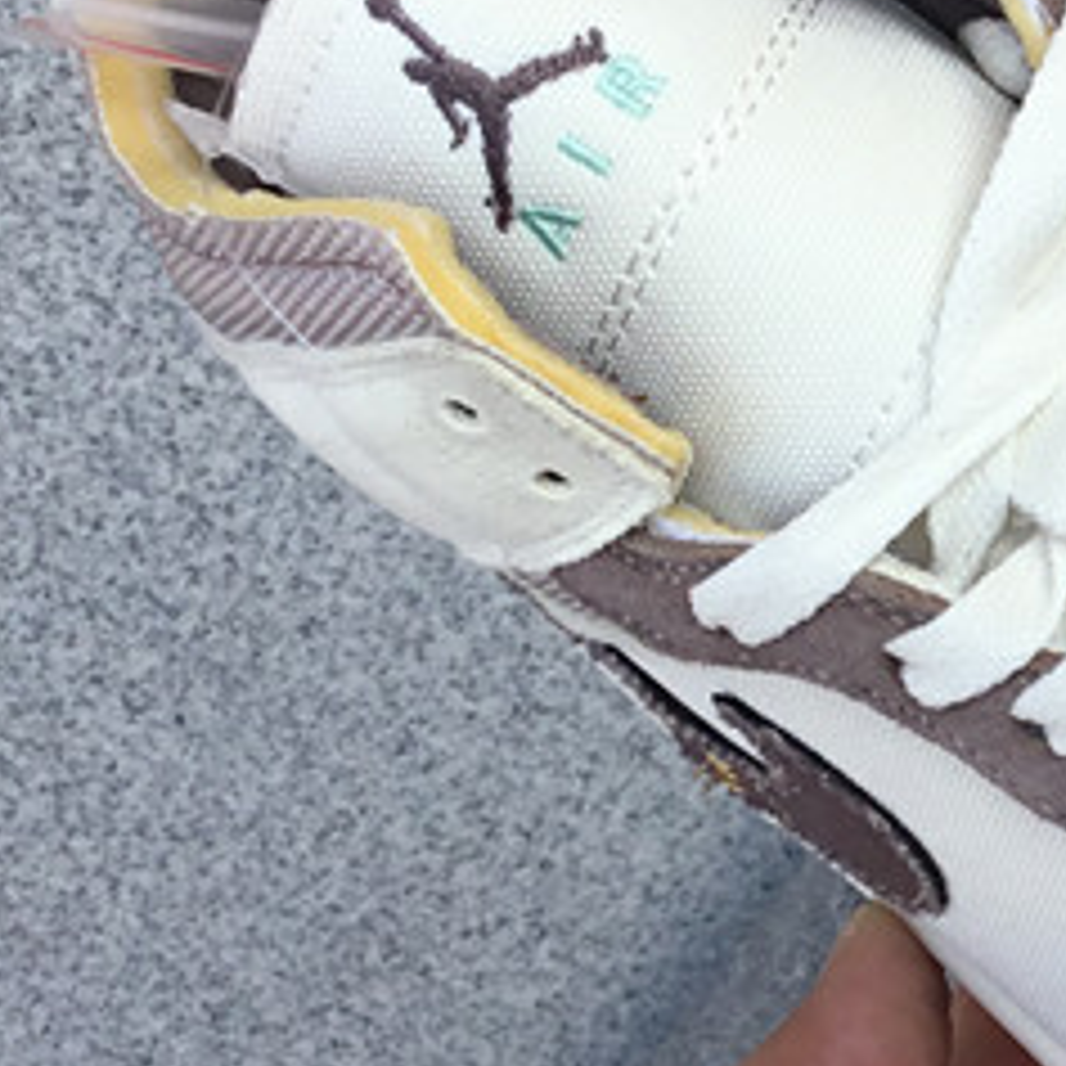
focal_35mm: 104
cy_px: 690
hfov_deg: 16.0
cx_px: 1313
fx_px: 3623
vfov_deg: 16.7
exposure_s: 1/473
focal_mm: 3.3
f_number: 2.4
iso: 25
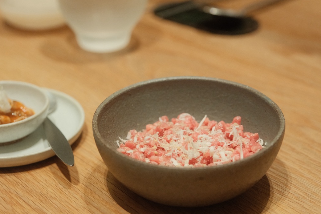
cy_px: 115
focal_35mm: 76
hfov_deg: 26.6
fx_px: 678
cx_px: 164
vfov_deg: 17.9
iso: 3200
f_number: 3.2
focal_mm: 43.8
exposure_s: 1/125
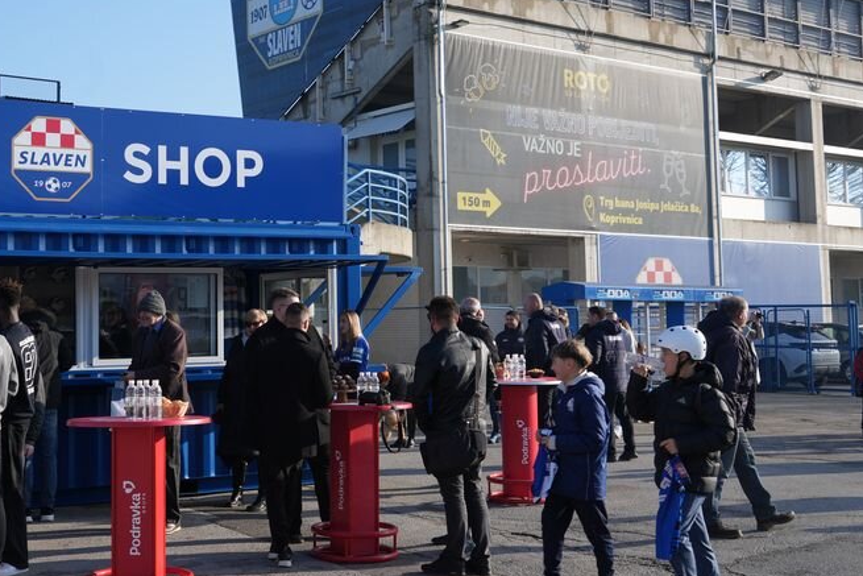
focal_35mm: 50
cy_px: 231
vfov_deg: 27.0
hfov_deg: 39.1
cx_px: 279
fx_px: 1199
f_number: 7.1
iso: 100
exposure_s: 1/200
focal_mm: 32
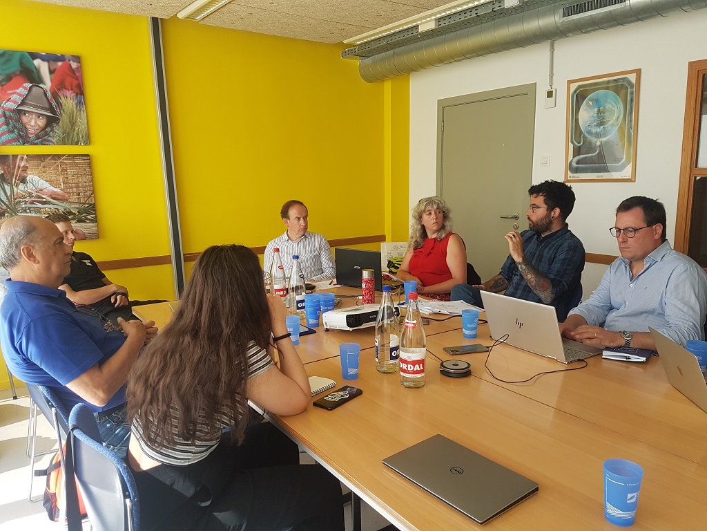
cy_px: 266
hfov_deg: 67.3
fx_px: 531
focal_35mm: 26
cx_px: 354
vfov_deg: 53.1
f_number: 1.7
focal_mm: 4.2
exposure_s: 1/100
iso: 64
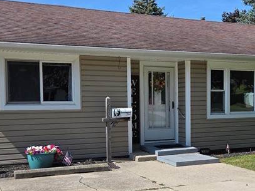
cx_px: 195
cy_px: 112
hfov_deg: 32.5
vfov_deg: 25.2
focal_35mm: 58
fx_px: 428
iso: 25
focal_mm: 5.4
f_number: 1.8
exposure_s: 1/1854
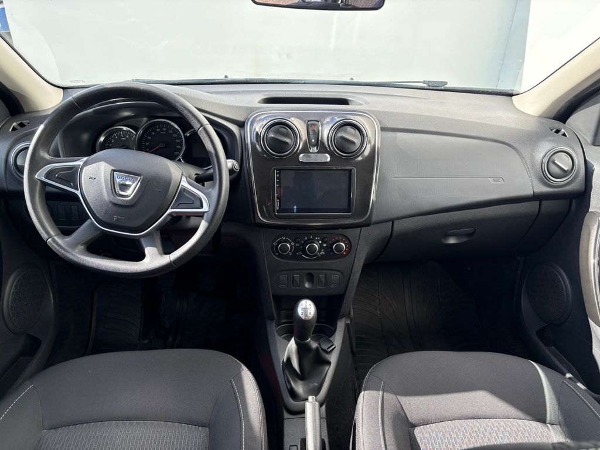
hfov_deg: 67.3
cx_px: 300
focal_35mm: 26
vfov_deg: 53.1
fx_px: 451
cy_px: 225
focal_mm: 5.96
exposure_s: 1/472
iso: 64
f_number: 1.6
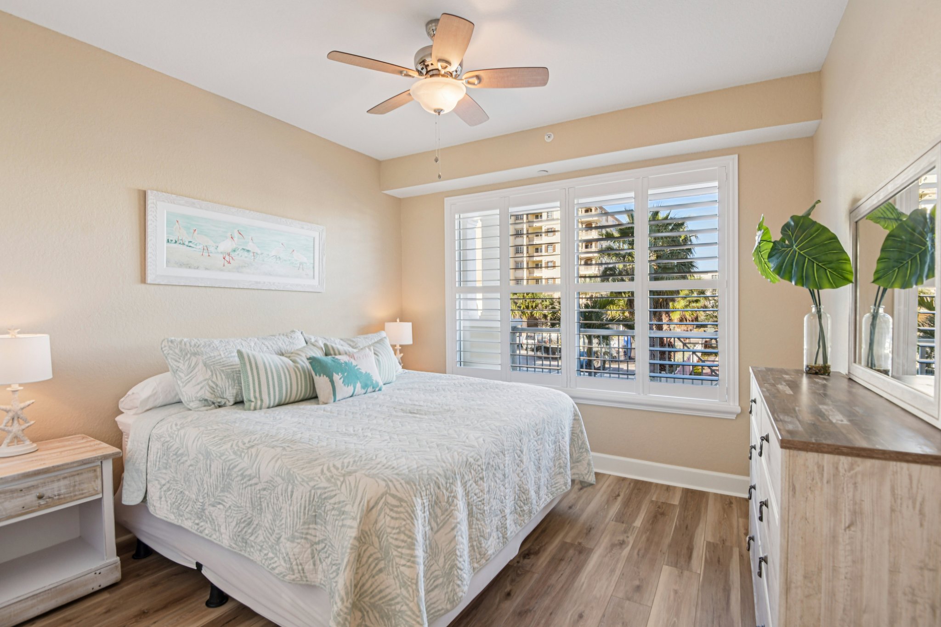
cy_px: 314
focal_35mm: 16
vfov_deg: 73.7
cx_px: 470
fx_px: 418
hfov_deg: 96.7
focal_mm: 16
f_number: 8
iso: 400
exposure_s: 1/40
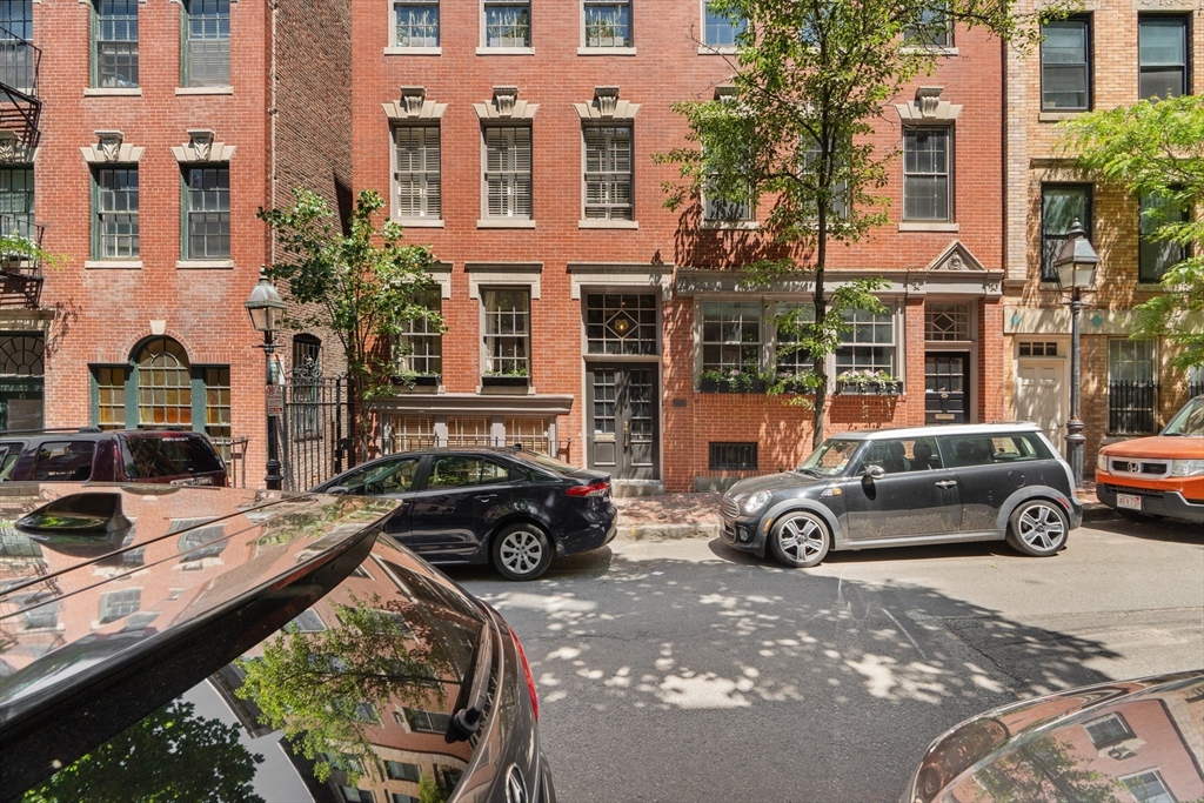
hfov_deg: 96.7
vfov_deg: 73.8
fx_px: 535
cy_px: 402
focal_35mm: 16
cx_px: 602
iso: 320
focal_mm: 16
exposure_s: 1/40
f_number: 9
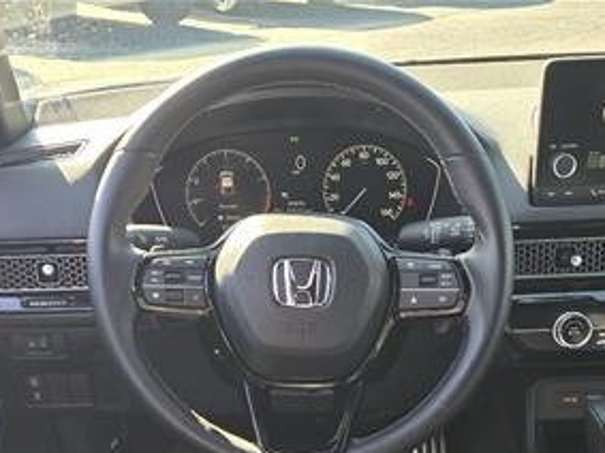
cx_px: 333
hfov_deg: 36.8
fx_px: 908
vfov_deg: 25.7
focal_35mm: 52
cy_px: 511
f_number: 1.7
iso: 50
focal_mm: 6.3
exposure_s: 1/182
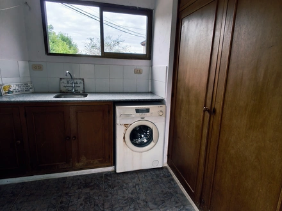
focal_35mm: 15
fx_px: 122
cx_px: 141
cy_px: 106
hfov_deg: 98.2
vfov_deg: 81.7
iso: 80
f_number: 2.2
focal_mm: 1.65
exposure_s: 1/100
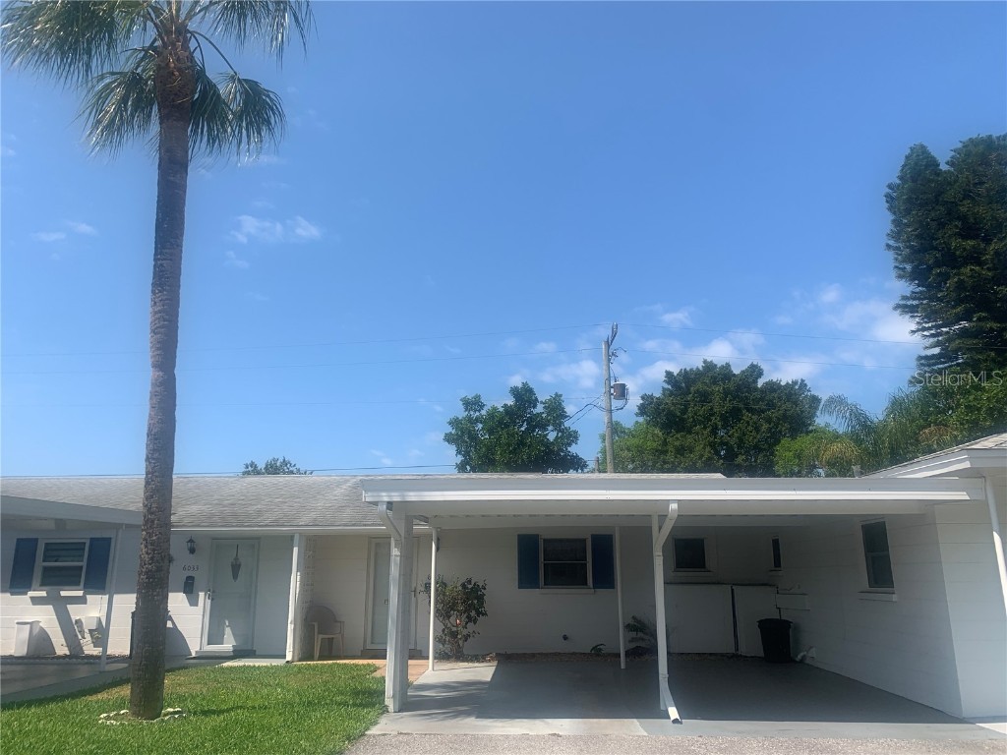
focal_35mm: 26
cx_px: 504
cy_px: 378
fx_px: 756
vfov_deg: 53.1
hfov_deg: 67.3
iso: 25
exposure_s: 1/2545
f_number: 1.8
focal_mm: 4.25
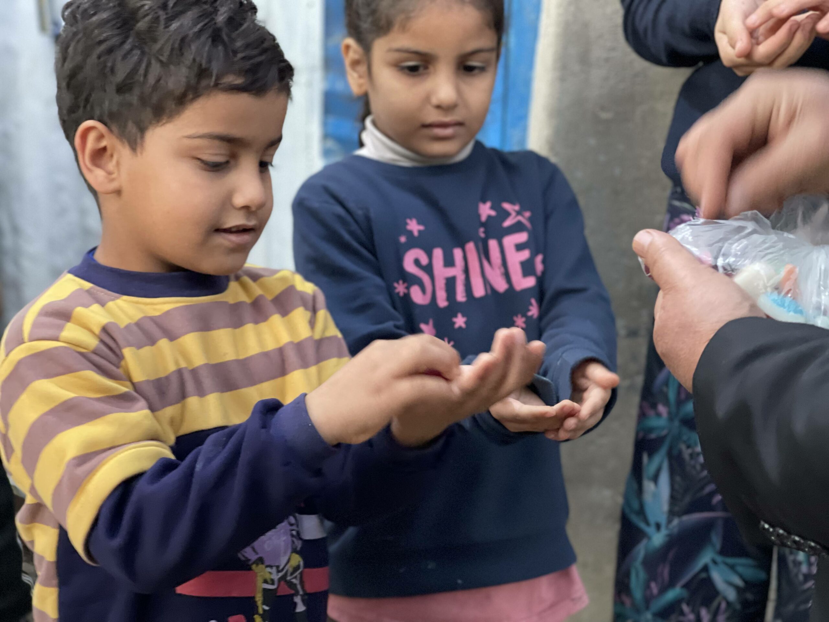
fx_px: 1533
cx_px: 414
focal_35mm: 64
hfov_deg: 30.3
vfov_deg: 22.9
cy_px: 311
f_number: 2.2
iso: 400
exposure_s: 1/25
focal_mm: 7.5
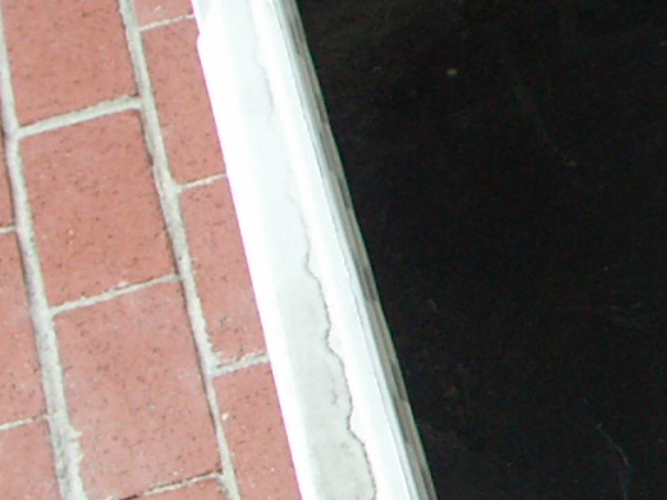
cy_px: 285
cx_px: 1230
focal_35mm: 133
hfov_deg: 13.3
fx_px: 2561
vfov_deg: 11.1
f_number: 3.2
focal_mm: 7.2
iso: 100
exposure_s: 1/80
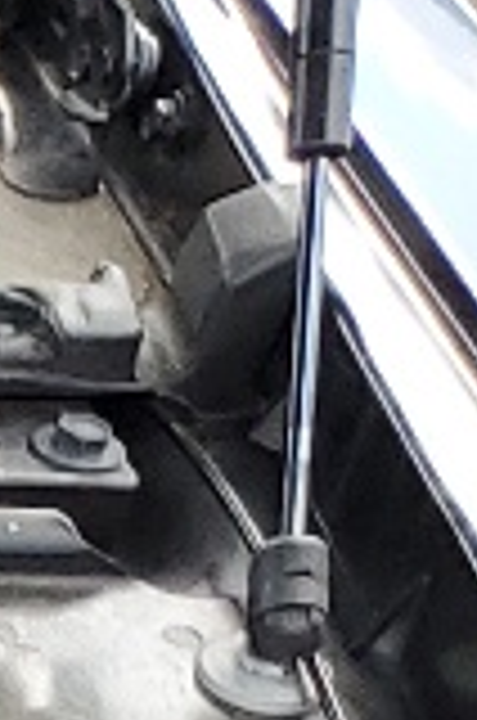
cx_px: -2498
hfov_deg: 4.0
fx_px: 5409
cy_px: 2196
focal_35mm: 271
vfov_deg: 6.8
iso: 50
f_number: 1.5
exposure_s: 1/256
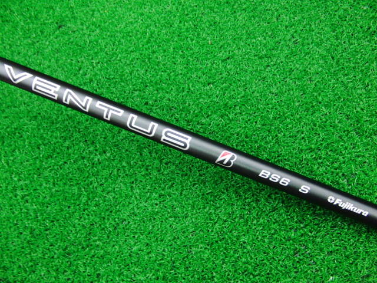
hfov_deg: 50.1
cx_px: 188
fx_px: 403
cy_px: 142
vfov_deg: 38.7
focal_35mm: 37
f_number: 3.6
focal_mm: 6.42
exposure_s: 1/25
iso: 400
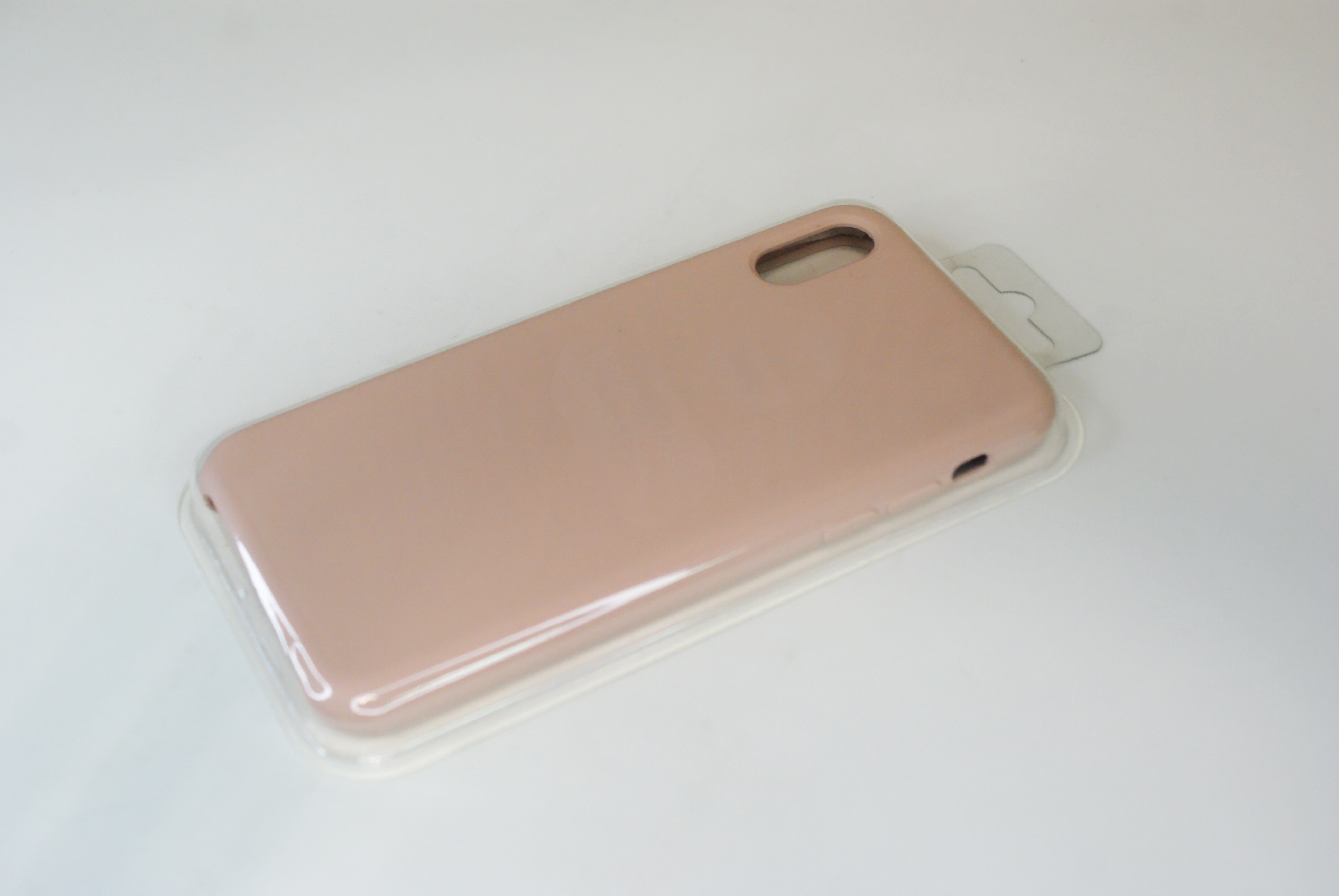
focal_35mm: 52
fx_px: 1955
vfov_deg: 25.8
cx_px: 670
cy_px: 448
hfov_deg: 37.8
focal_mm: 35
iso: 1600
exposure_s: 1/160
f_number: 5.6
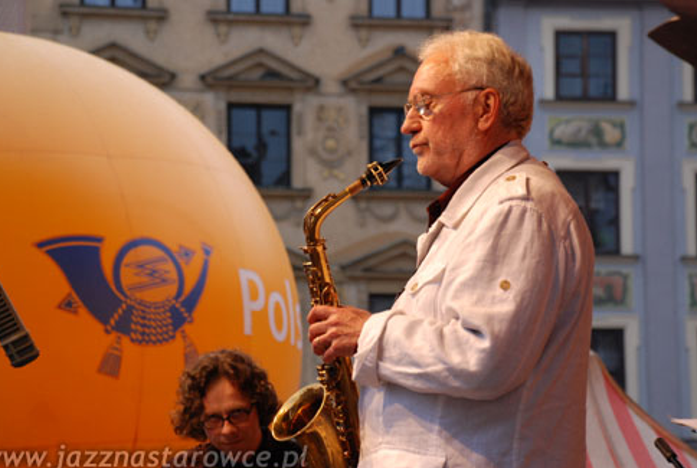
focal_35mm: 124
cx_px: 340
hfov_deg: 16.5
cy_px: 230
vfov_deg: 11.1
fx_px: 2406
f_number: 5.6
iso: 800
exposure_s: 1/30
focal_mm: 80
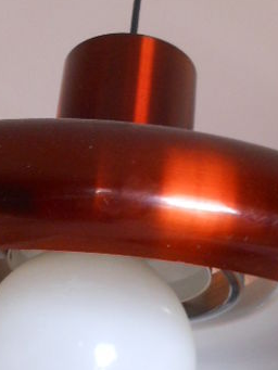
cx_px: 97
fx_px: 878
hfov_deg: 18.0
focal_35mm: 82
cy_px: 153
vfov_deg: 23.8
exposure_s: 1/30
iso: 200
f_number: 3.7
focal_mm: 5
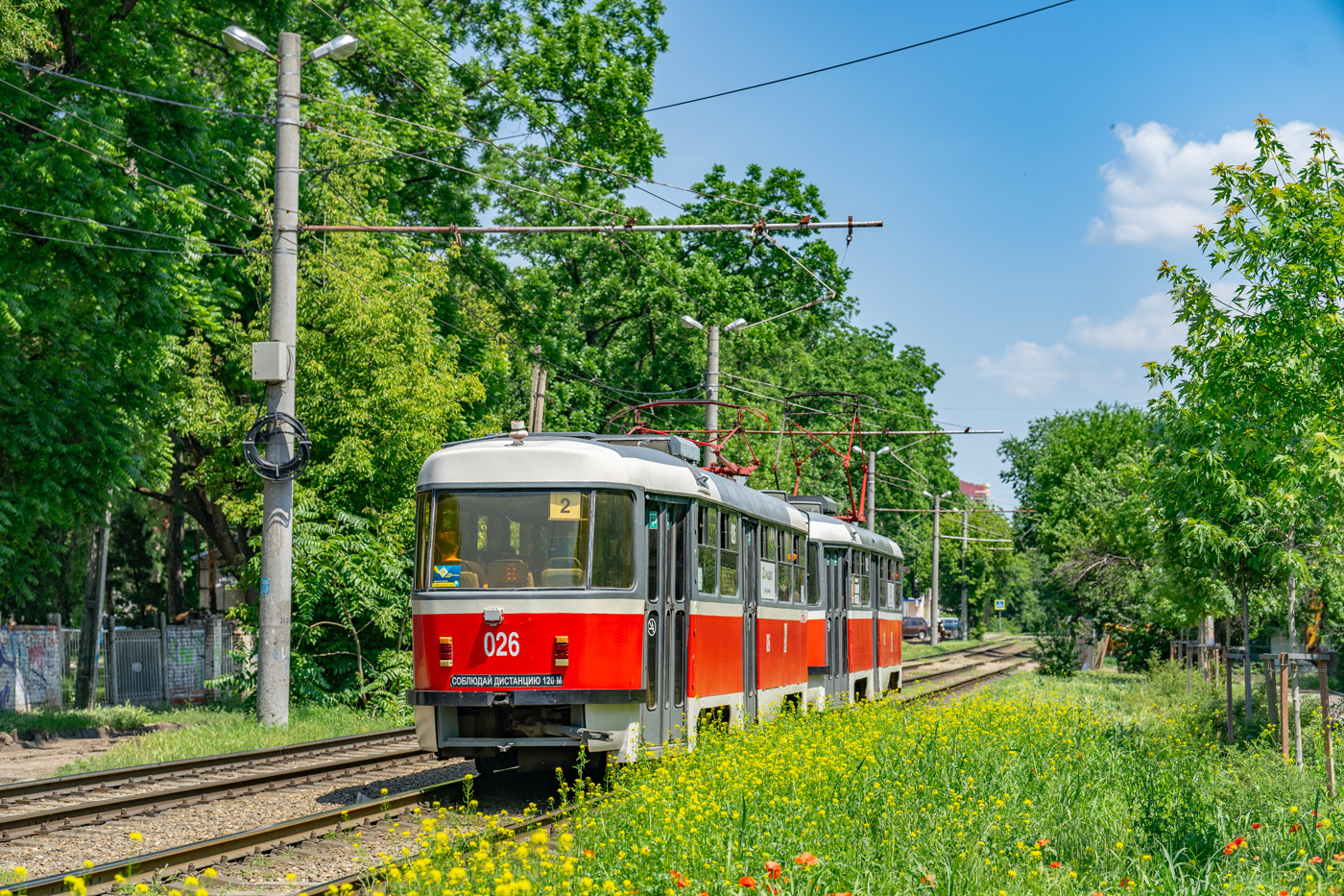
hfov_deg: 27.0
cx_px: 672
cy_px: 448
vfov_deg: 18.2
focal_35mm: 75
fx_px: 2799
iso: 100
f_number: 5.6
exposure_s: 1/800
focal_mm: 75
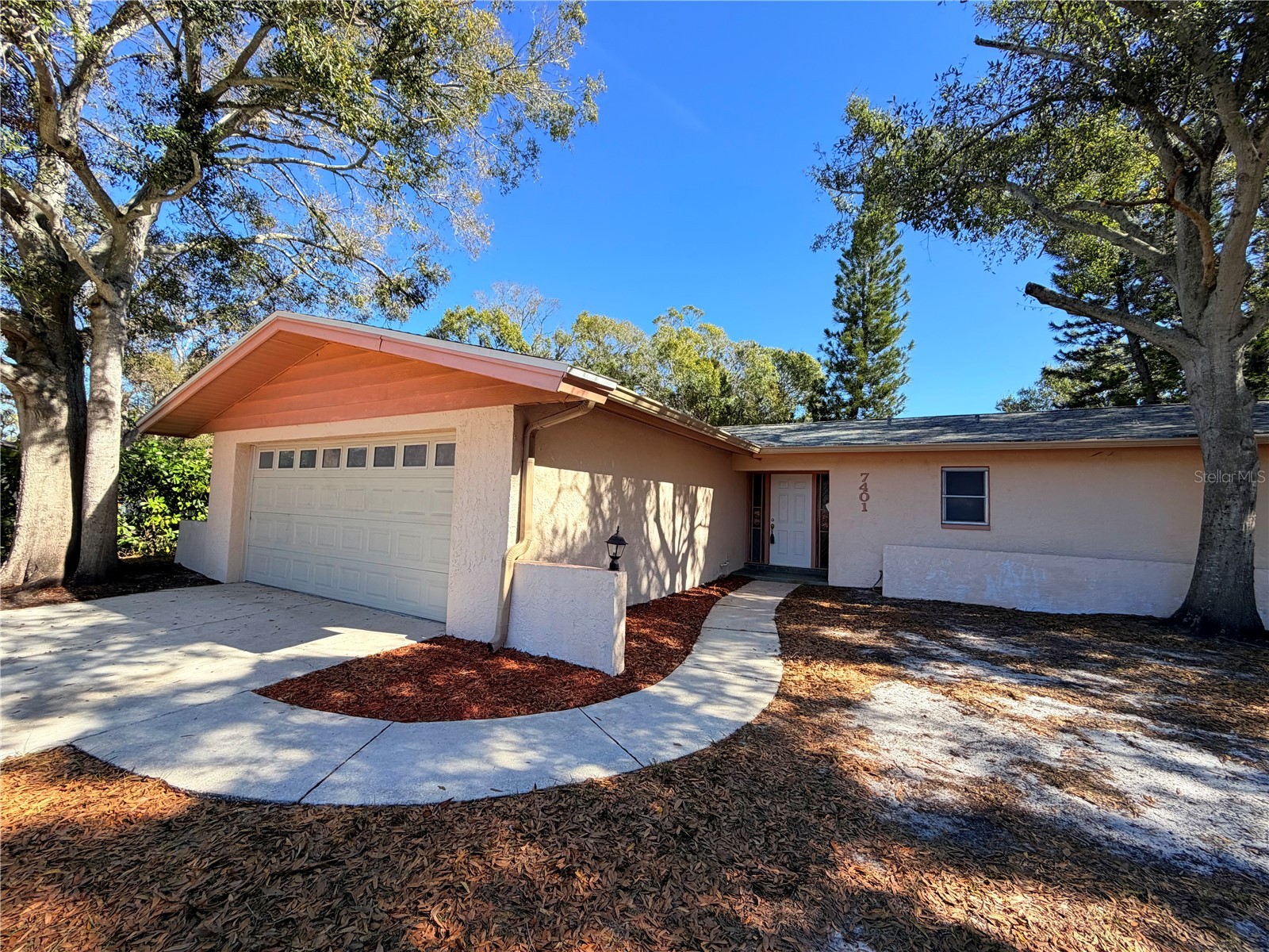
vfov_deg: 85.7
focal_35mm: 14
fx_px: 513
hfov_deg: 102.1
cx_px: 634
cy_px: 476
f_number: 2.2
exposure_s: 1/651
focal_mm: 2.22
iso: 40
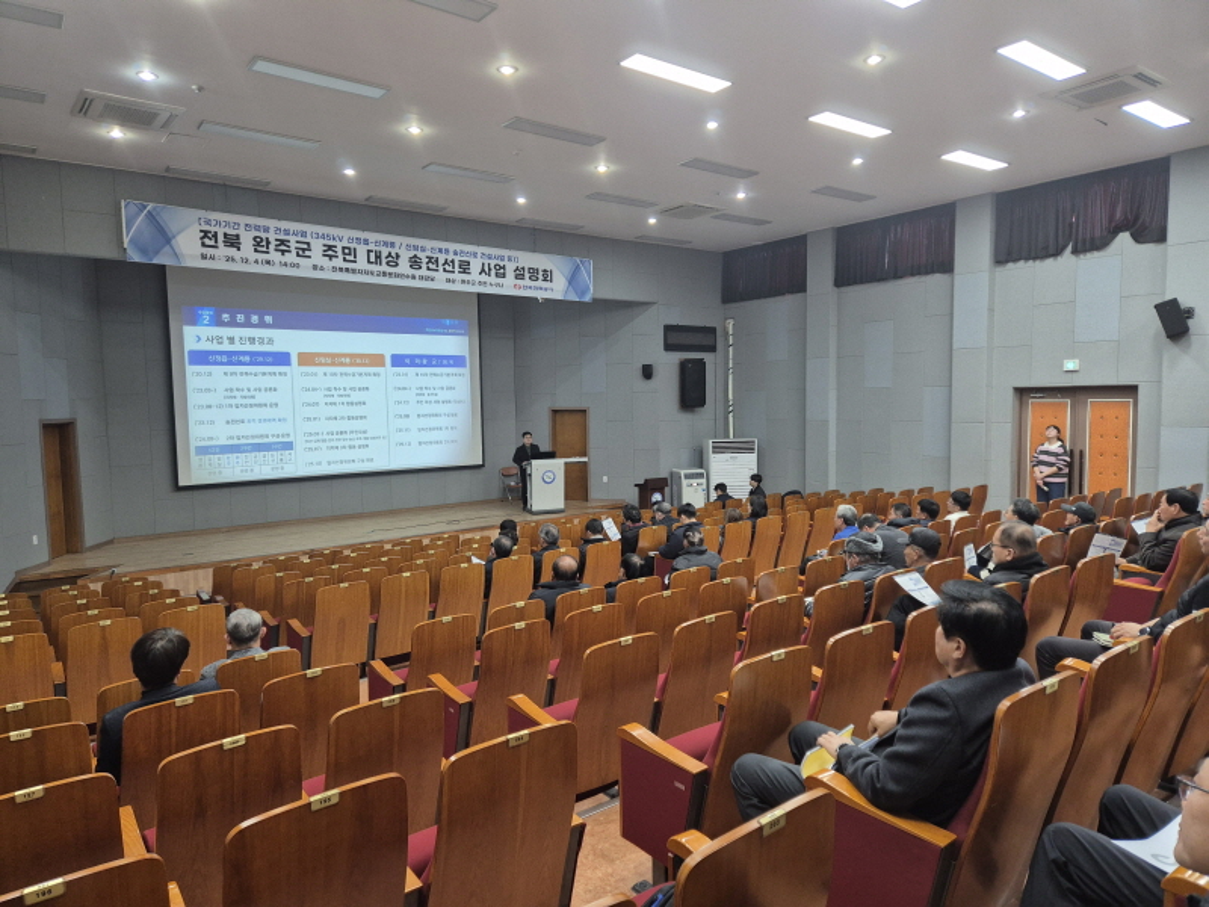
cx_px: 604
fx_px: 803
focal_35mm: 23
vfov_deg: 58.9
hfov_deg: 73.9
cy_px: 454
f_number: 1.8
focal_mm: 5.4
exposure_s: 1/120
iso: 400
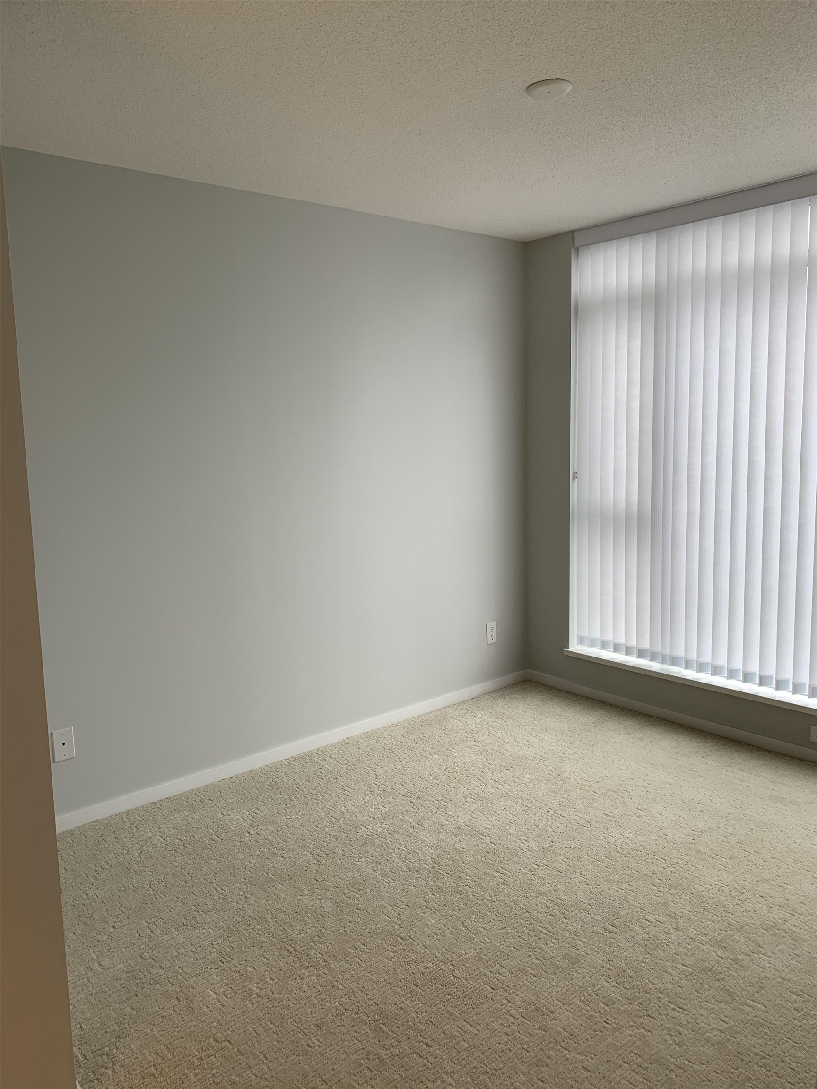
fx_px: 818
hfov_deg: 53.1
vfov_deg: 67.3
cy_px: 544
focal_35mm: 26
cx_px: 408
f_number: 1.8
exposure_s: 1/120
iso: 32
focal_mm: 4.25
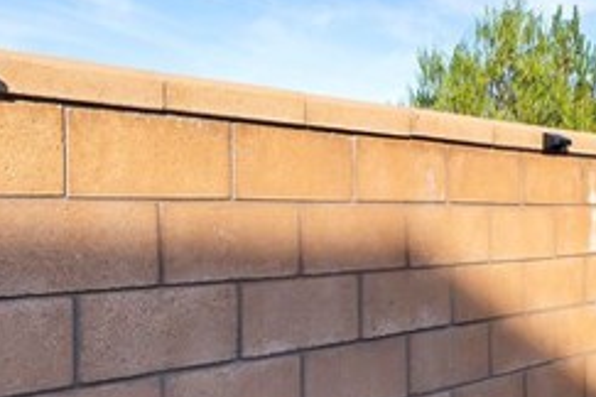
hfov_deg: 21.6
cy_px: 212
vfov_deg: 23.0
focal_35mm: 59
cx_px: 1077
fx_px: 977
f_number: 20
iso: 500
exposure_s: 1/80
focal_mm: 14
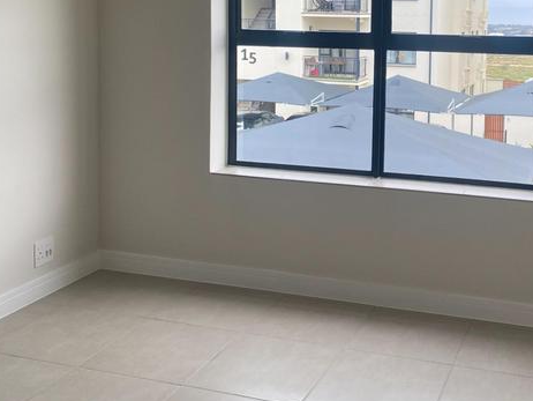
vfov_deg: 31.1
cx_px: 392
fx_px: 693
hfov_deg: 41.0
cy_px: 60
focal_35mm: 45
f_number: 1.8
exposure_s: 1/454
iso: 32
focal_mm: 4.25
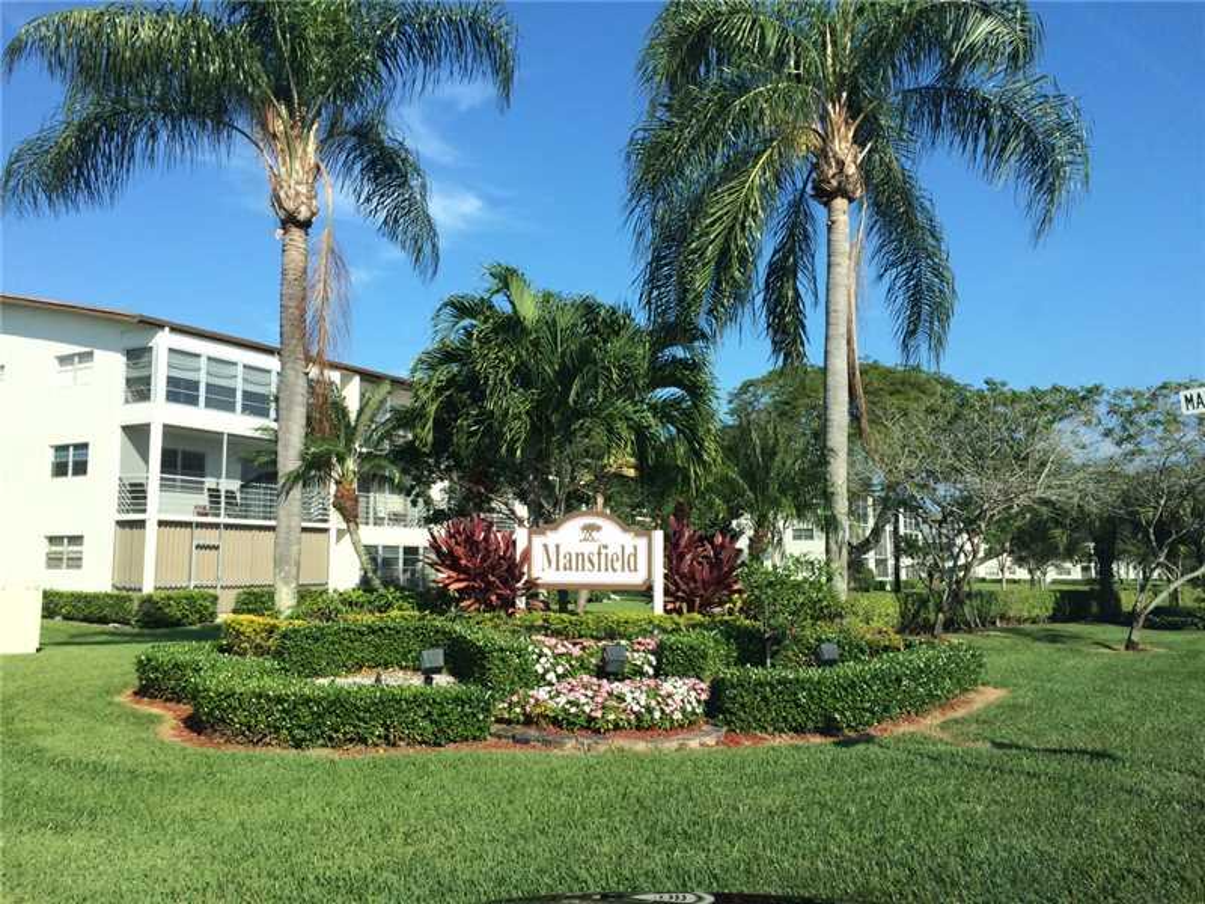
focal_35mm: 29
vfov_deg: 48.2
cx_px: 602
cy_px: 452
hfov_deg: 61.7
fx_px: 1010
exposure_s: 1/1325
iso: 32
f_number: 2.2
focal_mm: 4.15
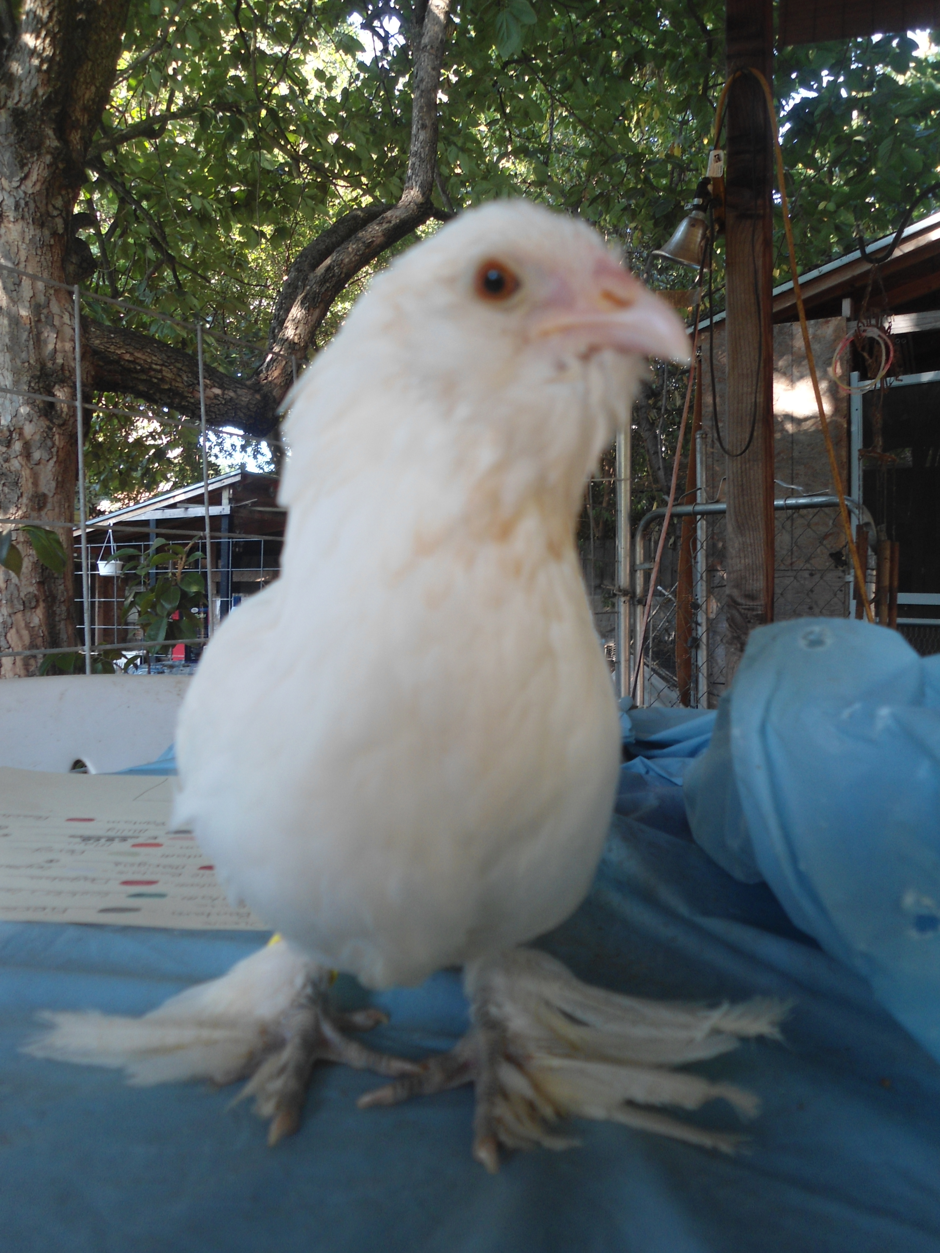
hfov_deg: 53.1
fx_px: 941
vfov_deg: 67.3
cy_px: 626
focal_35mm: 26
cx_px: 470
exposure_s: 1/30
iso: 80
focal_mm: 4.7
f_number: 2.8
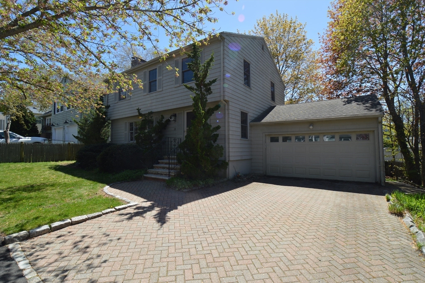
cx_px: 212
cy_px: 142
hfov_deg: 95.0
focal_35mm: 16
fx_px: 195
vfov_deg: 72.0
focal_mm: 11
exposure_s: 1/200
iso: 100
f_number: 7.1
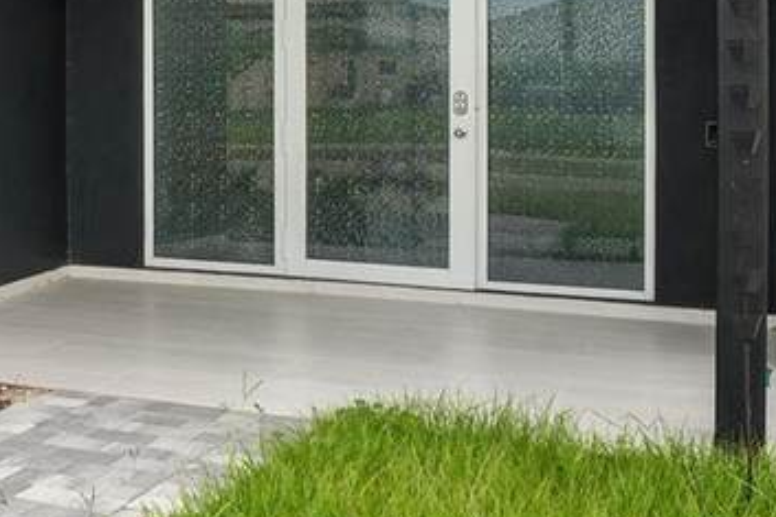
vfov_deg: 22.7
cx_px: -110
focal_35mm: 58
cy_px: 43
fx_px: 1250
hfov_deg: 30.3
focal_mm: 16
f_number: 8
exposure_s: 1/125
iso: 100
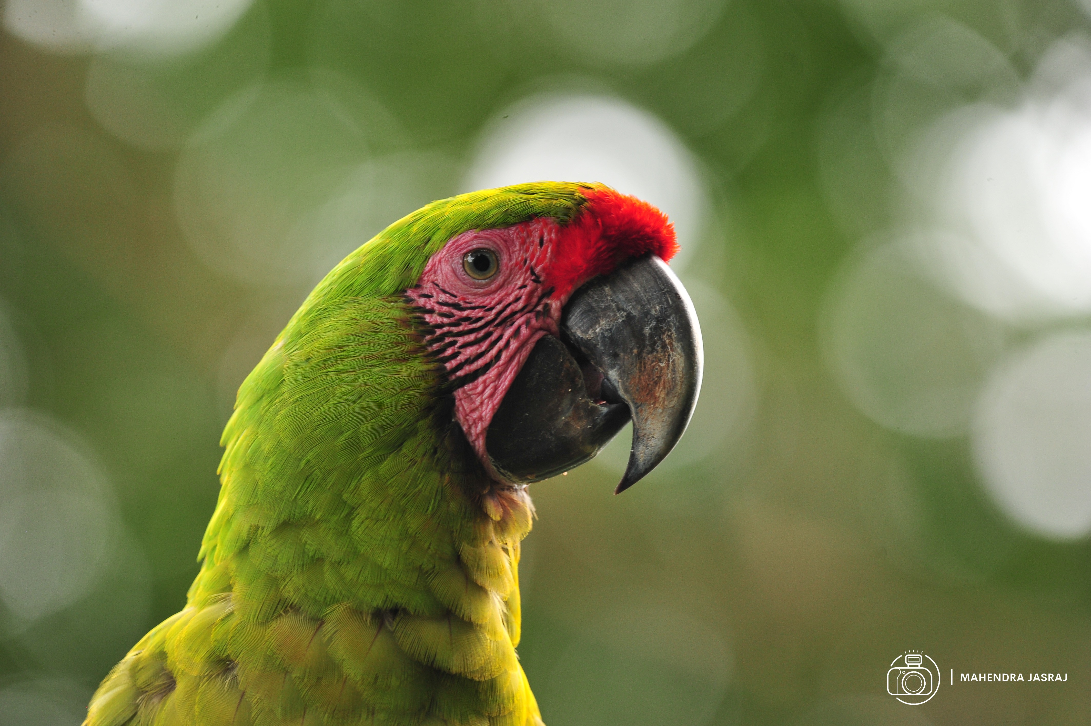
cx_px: 546
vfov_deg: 3.8
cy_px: 363
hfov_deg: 5.7
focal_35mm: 360
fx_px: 10903
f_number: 5.6
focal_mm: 360
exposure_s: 1/60
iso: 1000
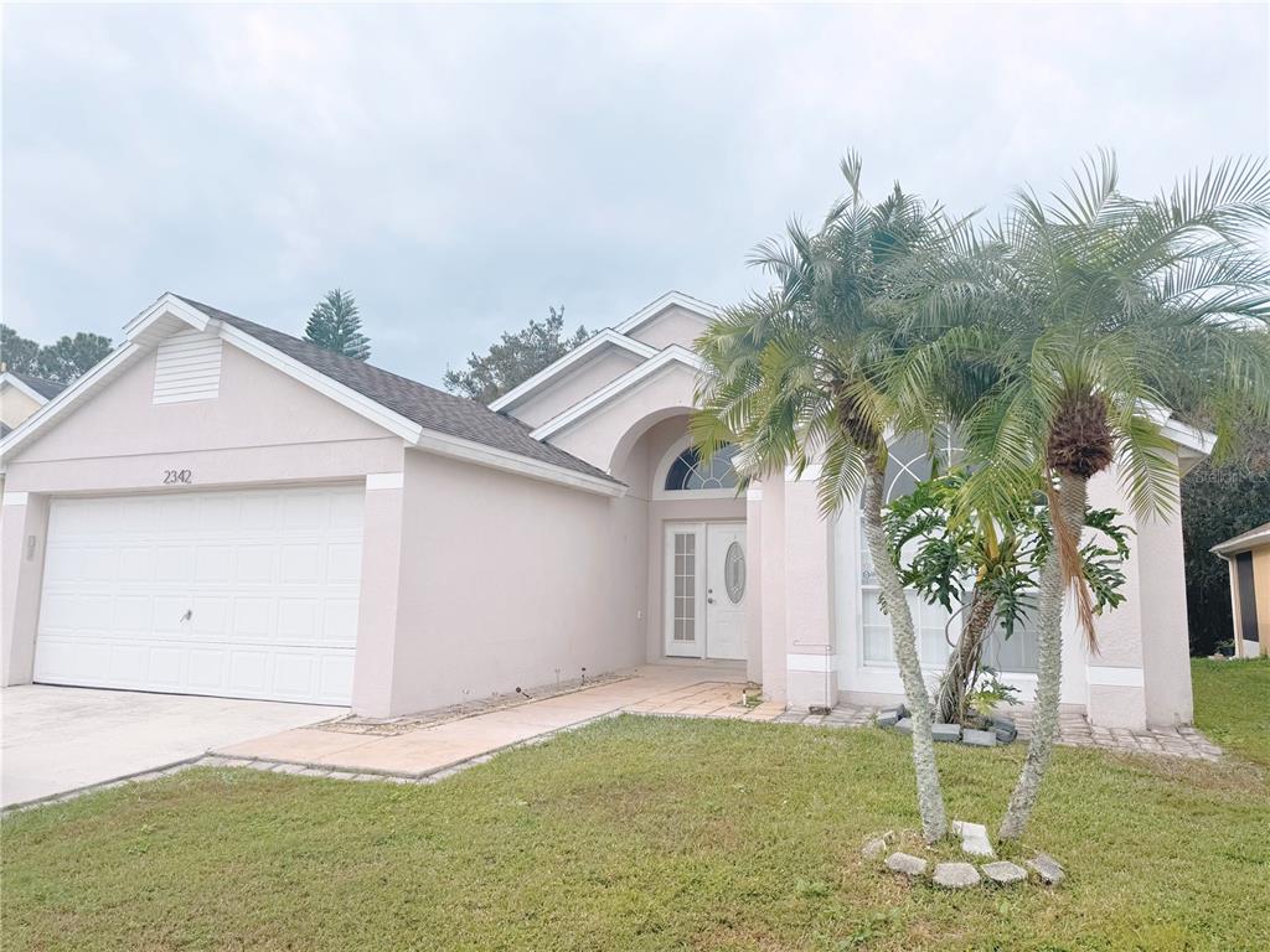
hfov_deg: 71.6
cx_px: 635
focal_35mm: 24
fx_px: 881
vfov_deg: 56.8
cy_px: 476
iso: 80
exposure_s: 1/4049
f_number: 1.78
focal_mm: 6.76
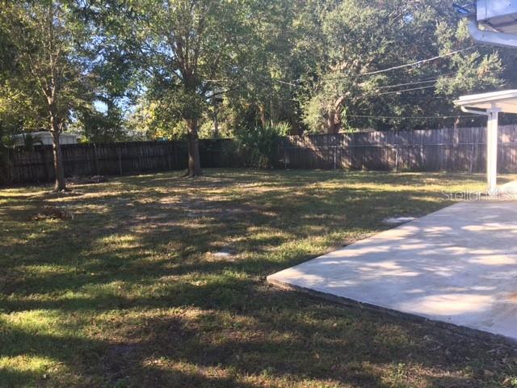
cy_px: 194
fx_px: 433
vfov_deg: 48.2
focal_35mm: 29
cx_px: 258
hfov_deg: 61.7
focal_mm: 4.15
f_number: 2.2
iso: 25
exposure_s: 1/128
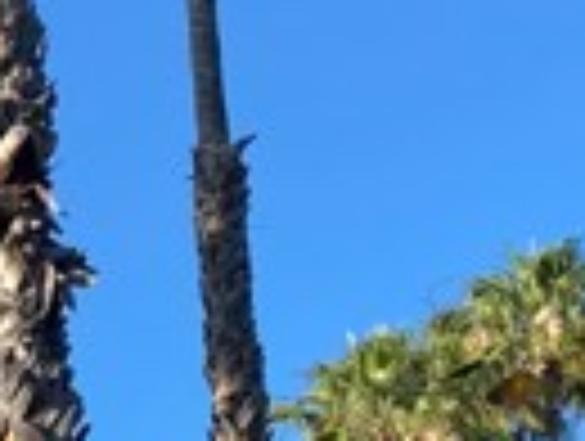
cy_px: 720
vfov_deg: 11.0
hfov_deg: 12.6
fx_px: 2167
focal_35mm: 128
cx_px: -734
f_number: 1.8
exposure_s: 1/973
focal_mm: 4.25
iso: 32
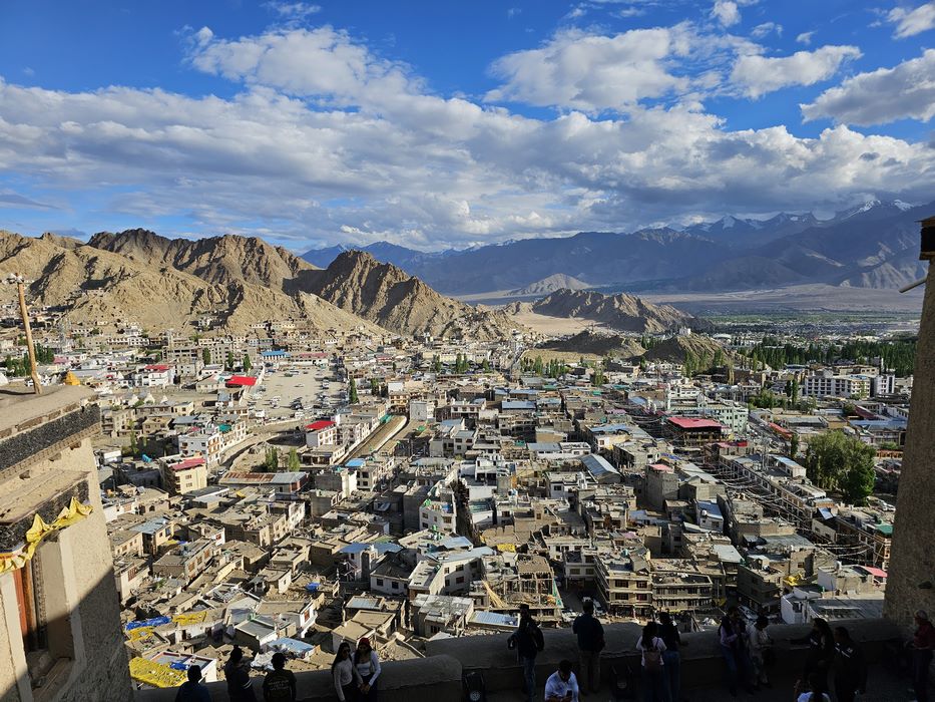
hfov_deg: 73.9
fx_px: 621
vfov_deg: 58.9
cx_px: 468
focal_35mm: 23
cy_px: 351
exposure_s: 1/864
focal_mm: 6.3
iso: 10
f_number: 1.7
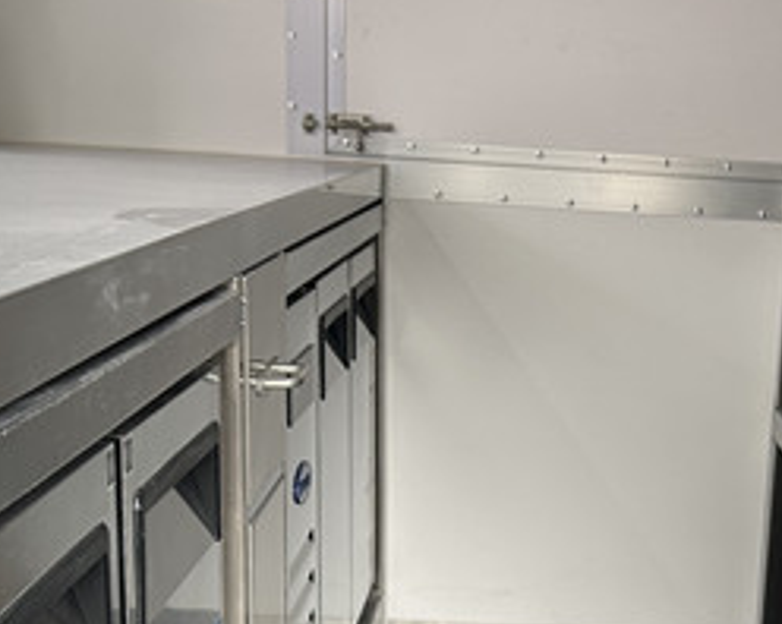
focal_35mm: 82
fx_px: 1896
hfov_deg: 22.7
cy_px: 722
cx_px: 706
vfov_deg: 17.9
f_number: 1.5
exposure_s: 1/678
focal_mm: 5.7
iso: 50
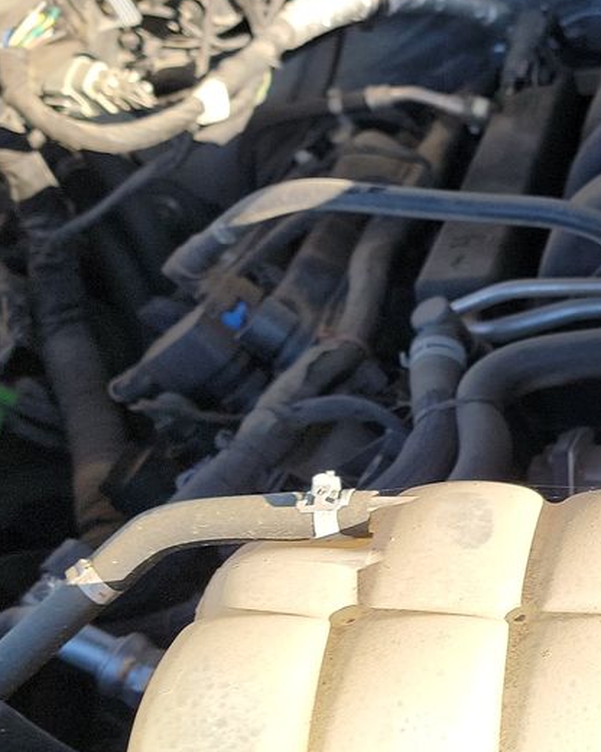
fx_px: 1603
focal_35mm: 72
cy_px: 406
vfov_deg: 26.4
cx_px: 748
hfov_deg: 19.8
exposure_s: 1/192
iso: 50
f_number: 1.8
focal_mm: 6.7
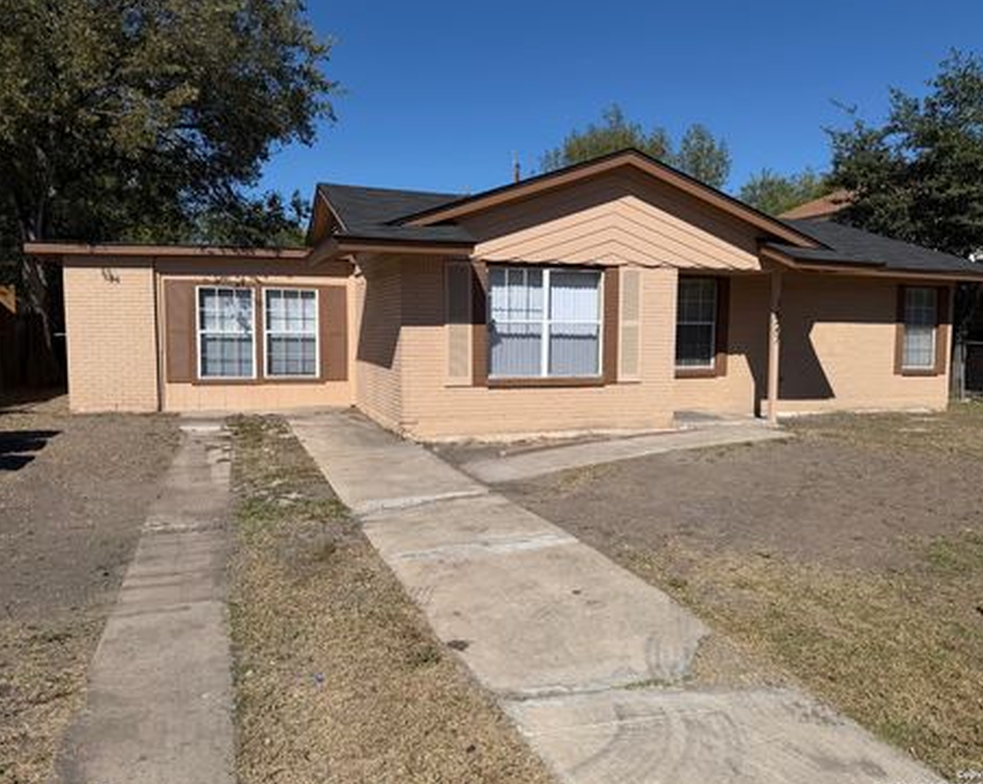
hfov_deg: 66.1
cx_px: 493
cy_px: 384
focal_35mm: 26
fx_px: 756
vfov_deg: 54.9
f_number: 1.78
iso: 80
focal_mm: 6.76
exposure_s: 1/9091
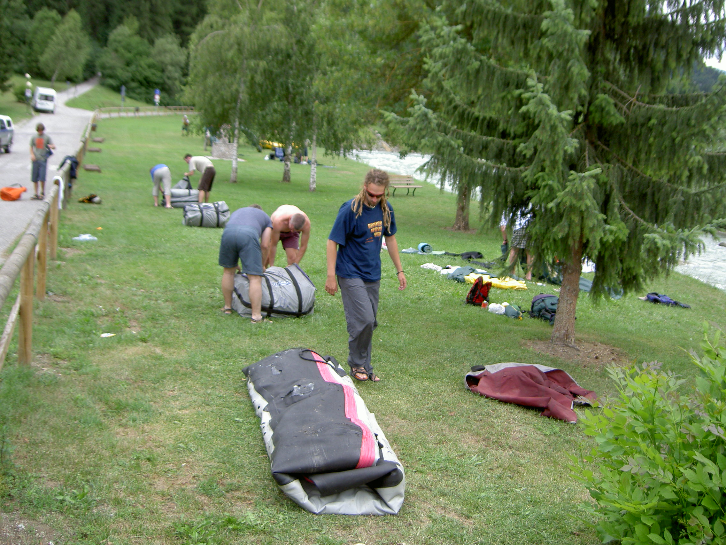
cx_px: 363
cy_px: 272
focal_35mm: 39
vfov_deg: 36.8
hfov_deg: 47.9
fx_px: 818
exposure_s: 1/250
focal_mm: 8
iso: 50
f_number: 2.8
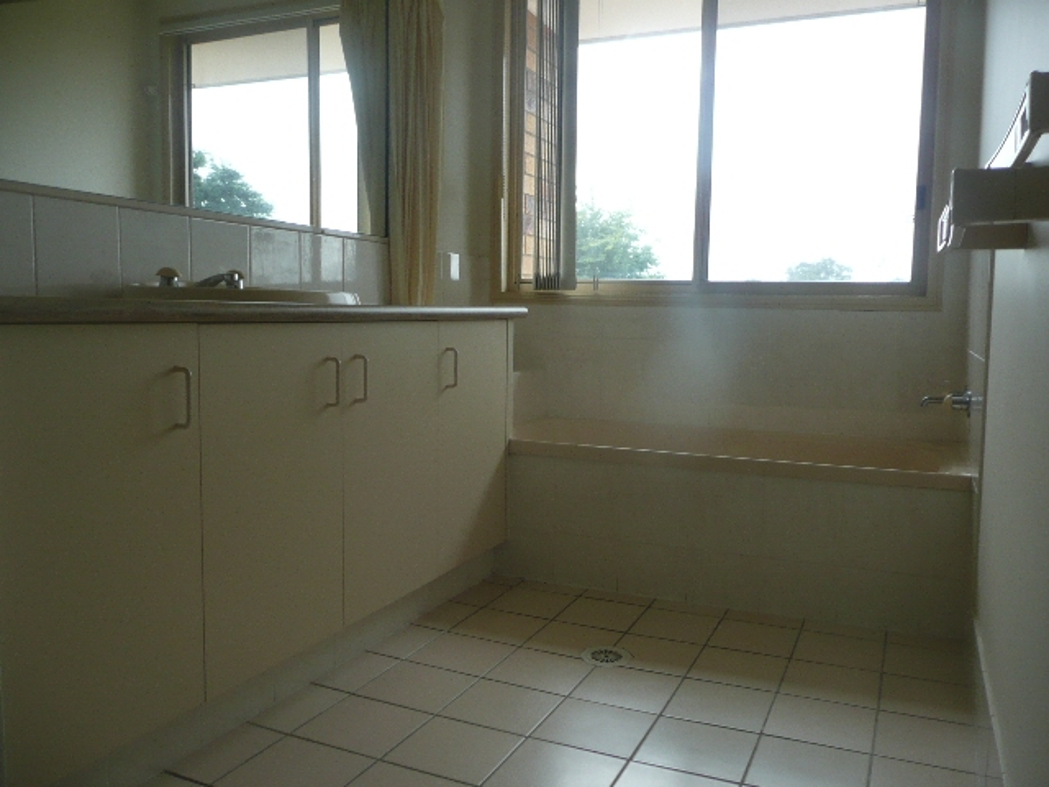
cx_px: 524
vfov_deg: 49.7
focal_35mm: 28
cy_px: 394
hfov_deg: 63.4
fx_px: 849
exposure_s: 1/125
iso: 100
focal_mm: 4.6
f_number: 3.3
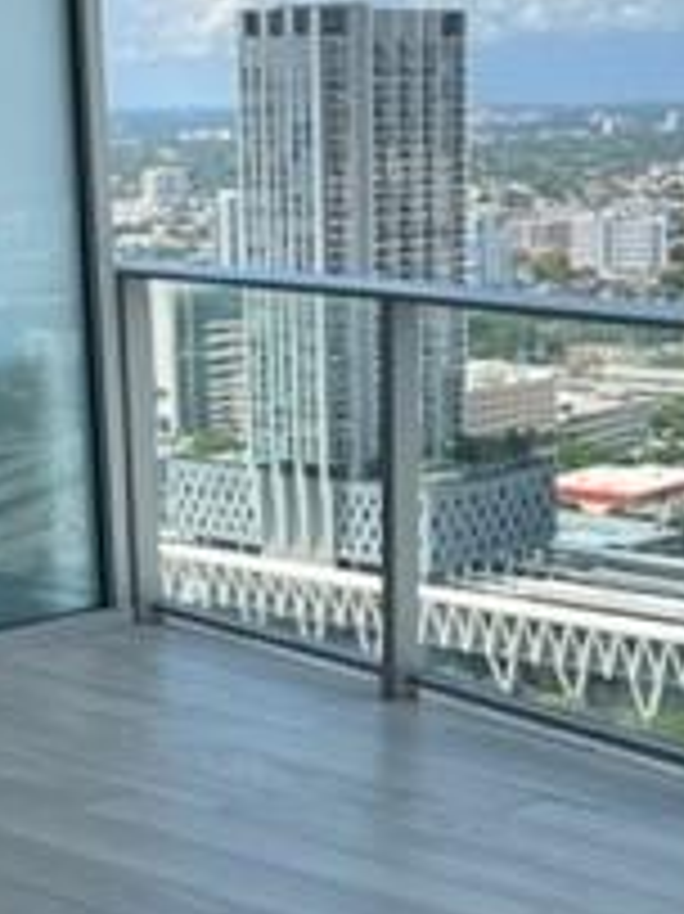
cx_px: 374
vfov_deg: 23.4
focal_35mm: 82
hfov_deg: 18.0
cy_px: 752
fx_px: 2163
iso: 50
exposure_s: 1/4444
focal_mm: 5.7
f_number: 1.5
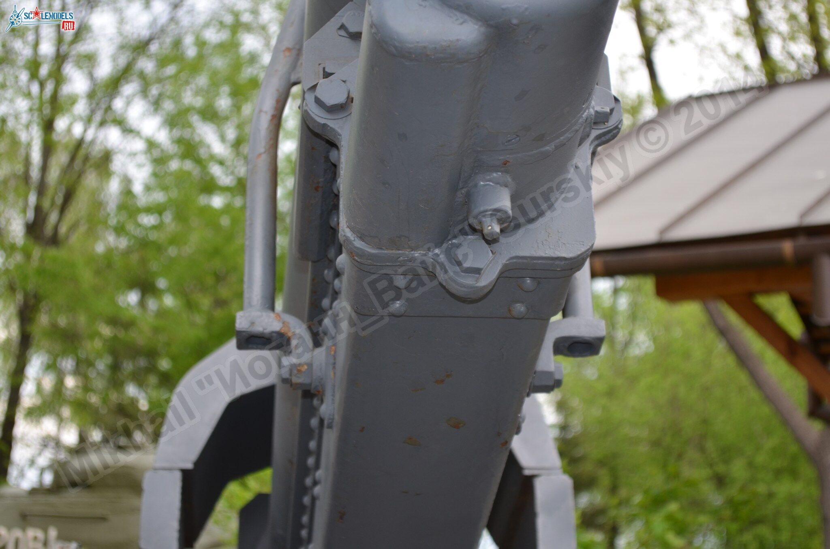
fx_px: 1898
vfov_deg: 16.5
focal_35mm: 82
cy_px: 274
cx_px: 415
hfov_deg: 24.7
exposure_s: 1/200
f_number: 5.6
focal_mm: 55
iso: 180
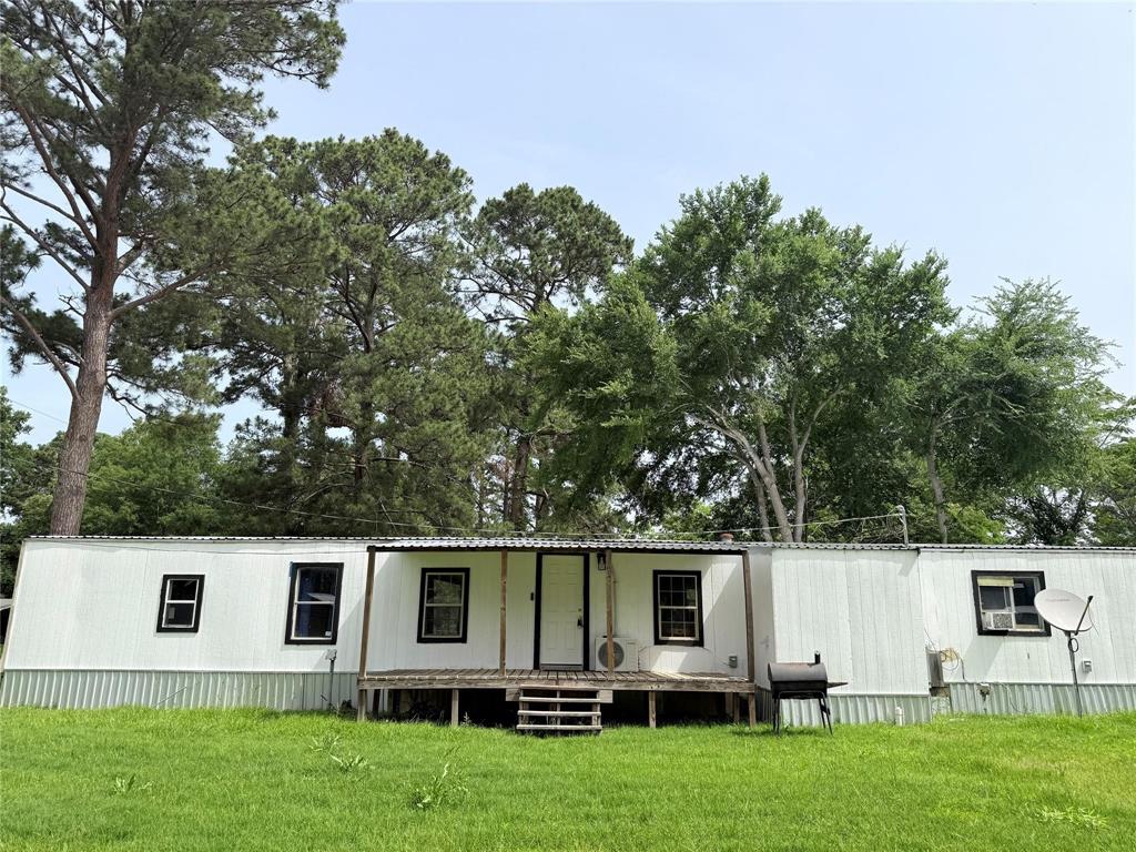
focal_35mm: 24
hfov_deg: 71.6
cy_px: 426
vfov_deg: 56.8
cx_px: 568
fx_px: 788
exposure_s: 1/3759
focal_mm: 6.76
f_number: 1.78
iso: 80
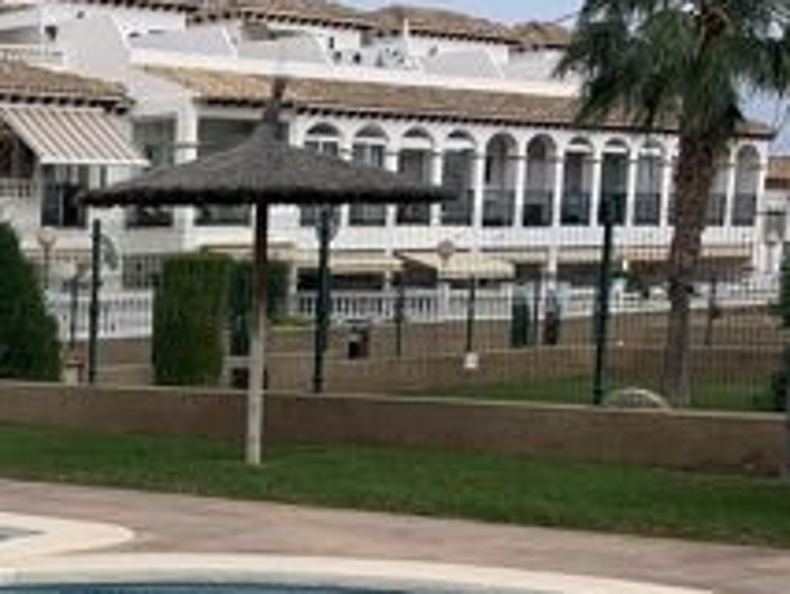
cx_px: -265
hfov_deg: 20.6
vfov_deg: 16.6
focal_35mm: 86
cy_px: 672
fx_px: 1964
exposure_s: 1/1992
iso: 25
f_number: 1.8
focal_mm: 4.25
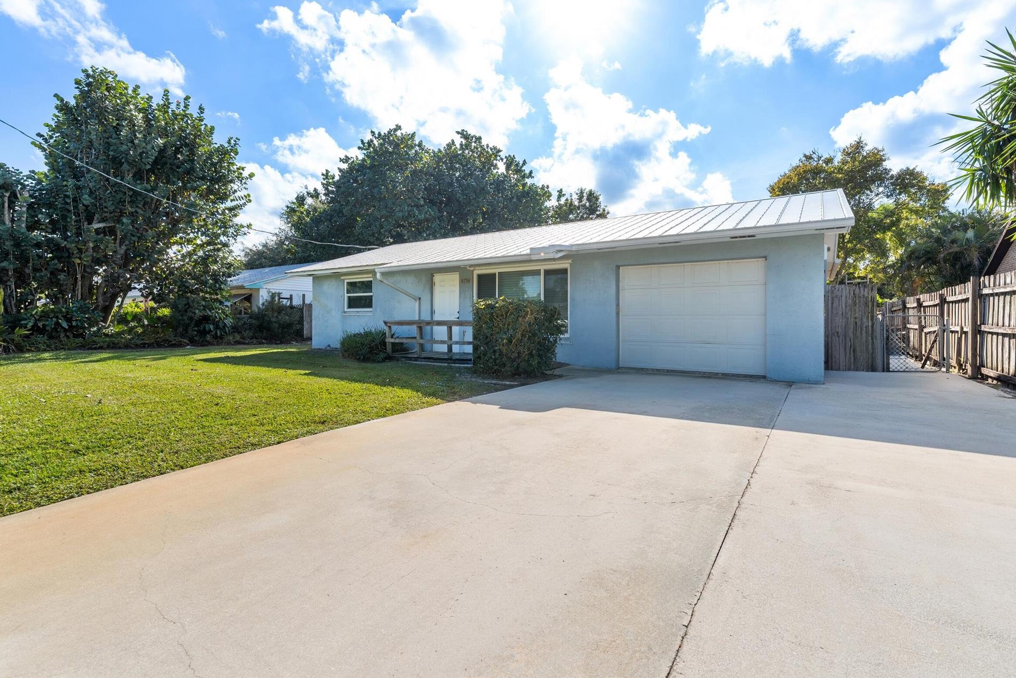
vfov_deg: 77.3
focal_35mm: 15
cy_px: 325
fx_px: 423
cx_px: 538
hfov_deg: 100.3
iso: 250
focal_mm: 14
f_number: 9
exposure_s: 1/200
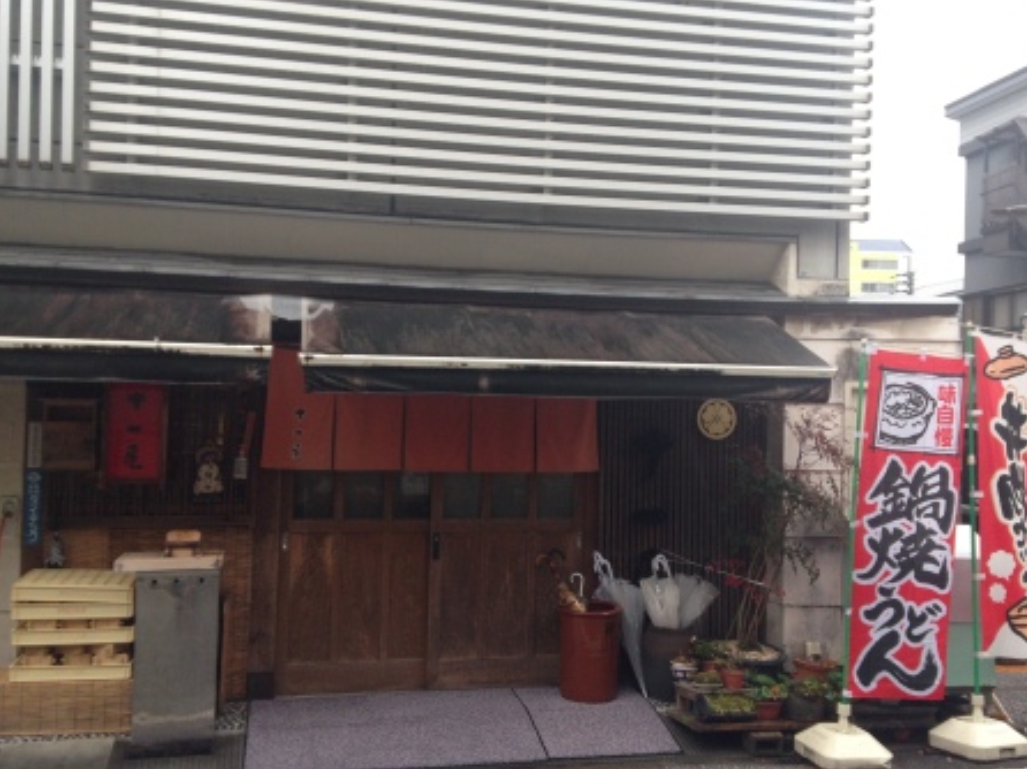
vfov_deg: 38.6
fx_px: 1097
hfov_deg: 50.2
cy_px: 422
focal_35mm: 37
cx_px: 509
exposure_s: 1/120
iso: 100
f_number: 2.4
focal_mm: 4.12
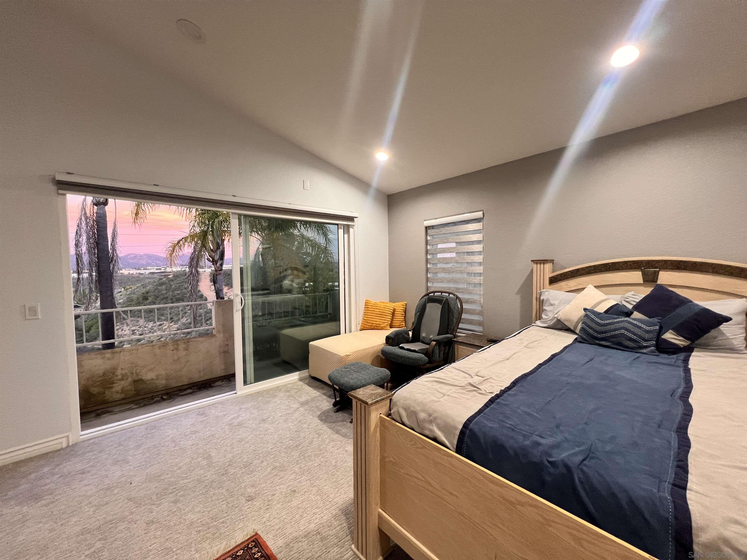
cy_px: 280
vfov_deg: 89.9
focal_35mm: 13
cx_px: 374
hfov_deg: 106.2
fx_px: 281
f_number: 1.8
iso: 200
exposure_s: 1/60
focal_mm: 1.57
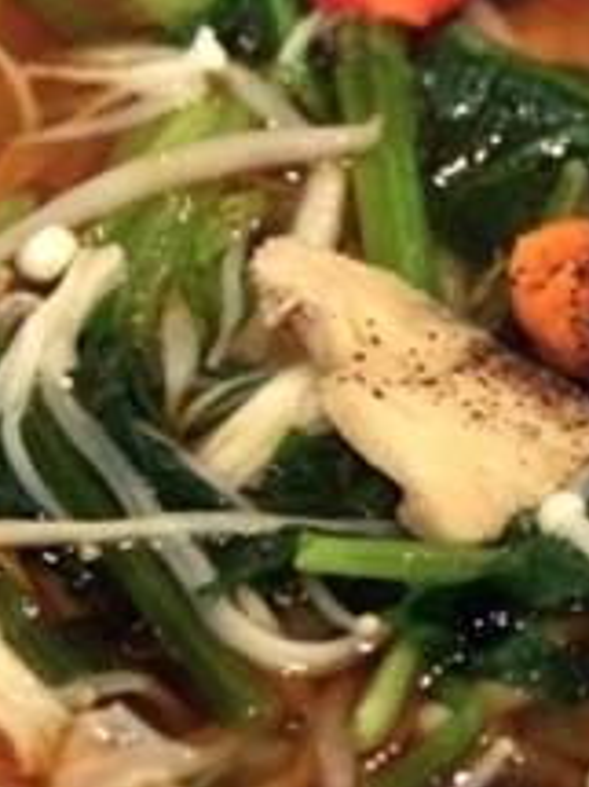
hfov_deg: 6.0
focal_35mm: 245
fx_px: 5572
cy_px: 229
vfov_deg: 8.1
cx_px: 702
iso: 1600
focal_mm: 61
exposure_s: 1/50
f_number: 5.6
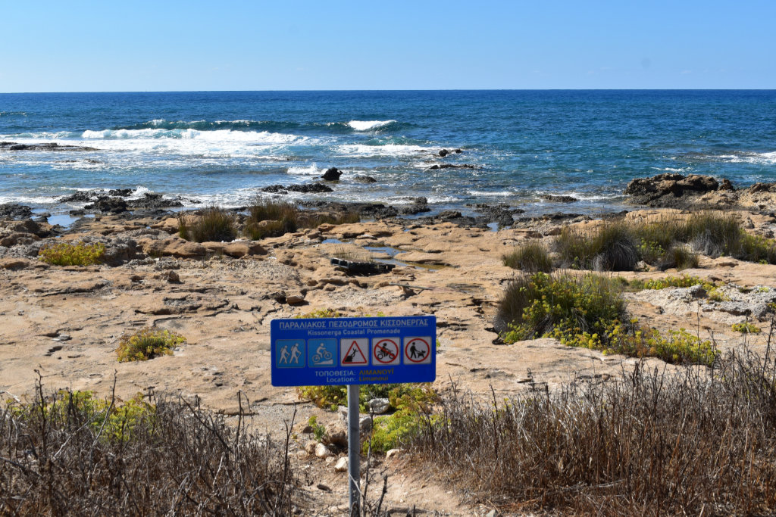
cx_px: 388
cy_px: 258
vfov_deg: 29.0
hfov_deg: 42.3
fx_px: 1002
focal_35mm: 46
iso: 280
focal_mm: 31
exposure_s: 1/500
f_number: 11
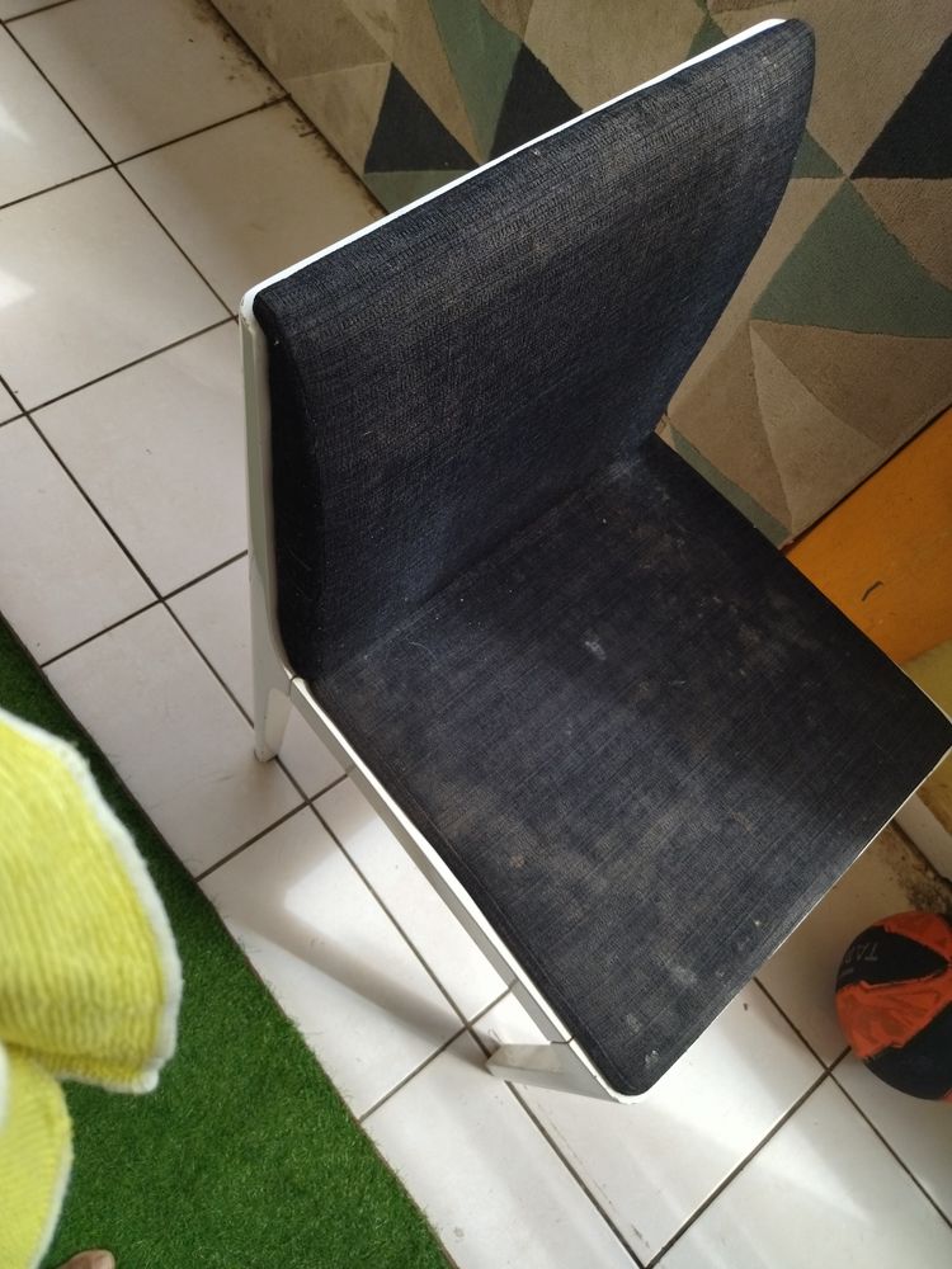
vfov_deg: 65.3
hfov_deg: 51.4
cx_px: 476
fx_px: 990
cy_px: 634
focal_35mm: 27
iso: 99
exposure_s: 1/528
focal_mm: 4.74
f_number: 1.79
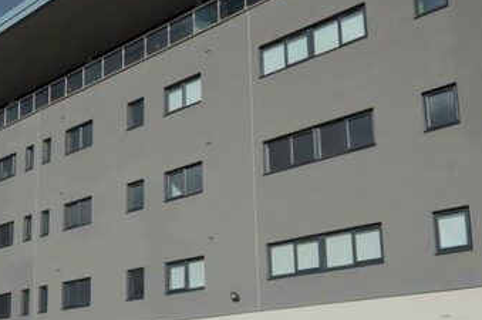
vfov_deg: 39.0
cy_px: 292
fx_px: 414
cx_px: 250
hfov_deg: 60.3
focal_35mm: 31
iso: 220
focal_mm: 10
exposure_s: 1/500
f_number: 11
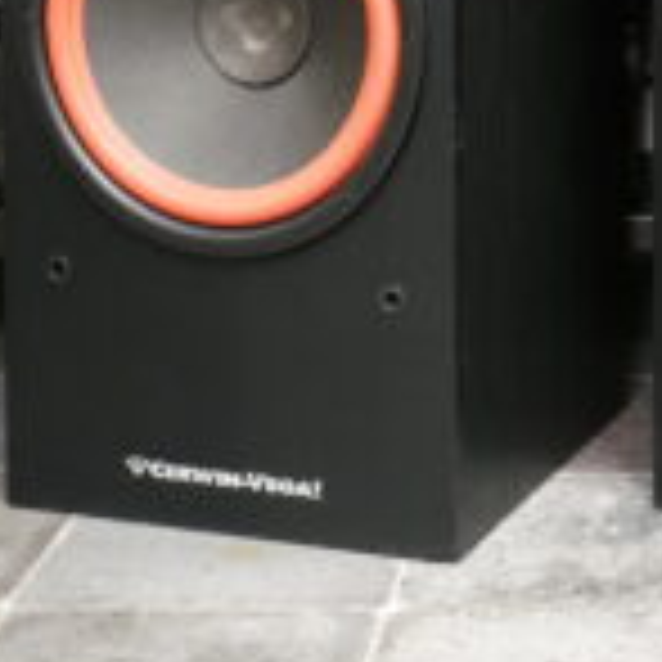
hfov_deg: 17.2
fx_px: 2142
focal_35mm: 99
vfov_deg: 16.7
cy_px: -171
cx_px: 644
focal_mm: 38
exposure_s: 1/6
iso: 1000
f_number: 7.1
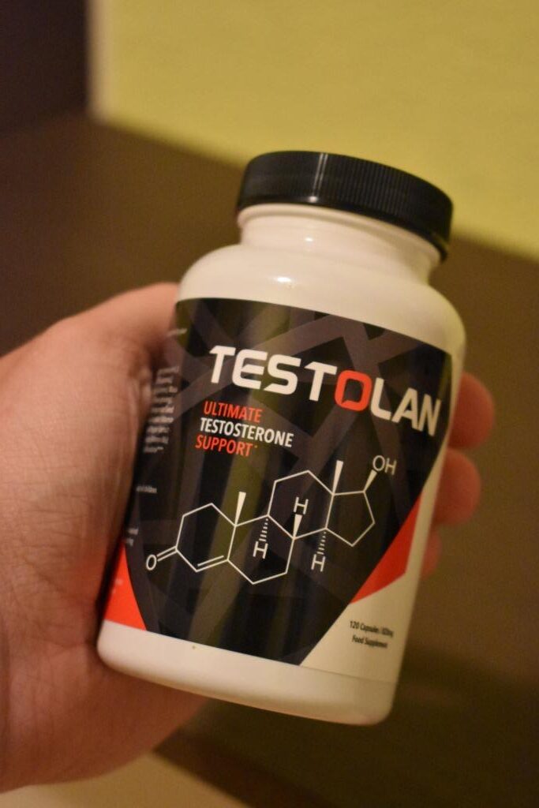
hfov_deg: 19.7
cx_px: 270
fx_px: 1549
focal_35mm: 69
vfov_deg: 29.2
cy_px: 404
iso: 7200
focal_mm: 46
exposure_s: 1/60
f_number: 5.3
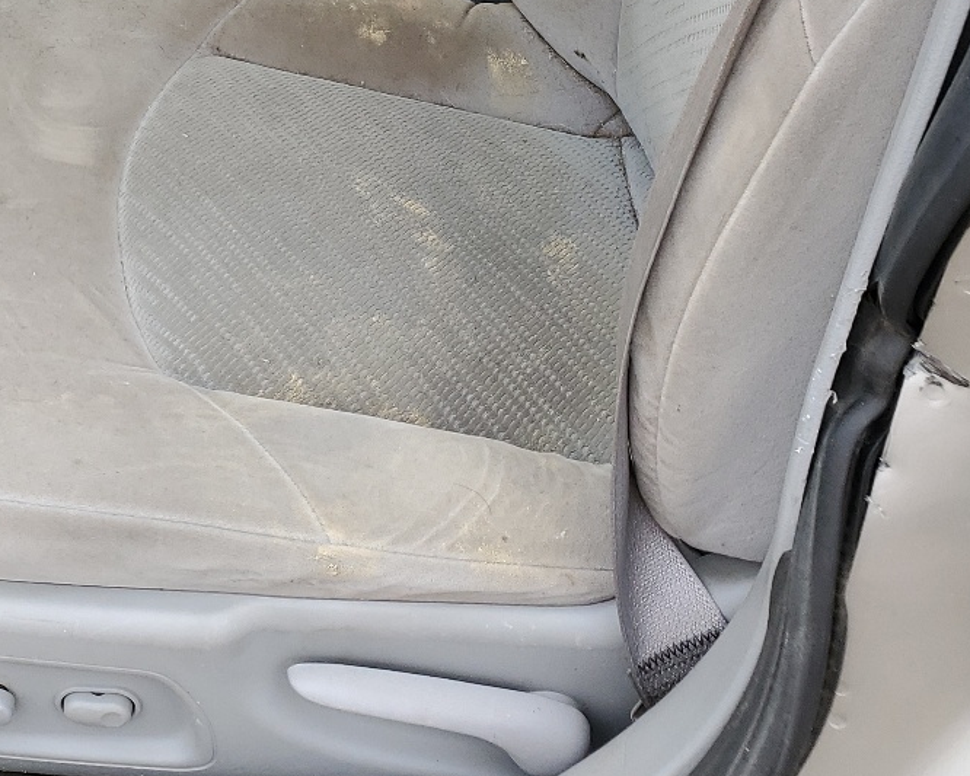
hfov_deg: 29.2
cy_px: -79
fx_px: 1751
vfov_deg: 23.4
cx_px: 31
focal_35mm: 61
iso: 50
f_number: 1.5
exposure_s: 1/278
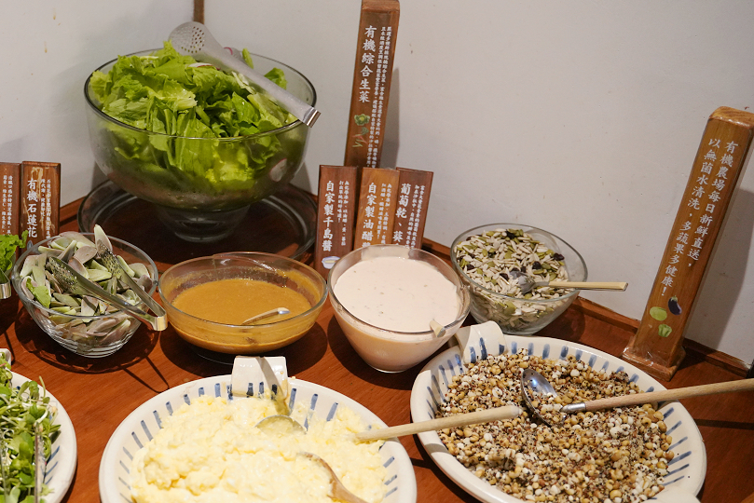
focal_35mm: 43
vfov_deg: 31.2
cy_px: 292
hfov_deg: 44.3
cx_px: 213
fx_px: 901
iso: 2500
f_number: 2.8
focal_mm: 29
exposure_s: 1/160
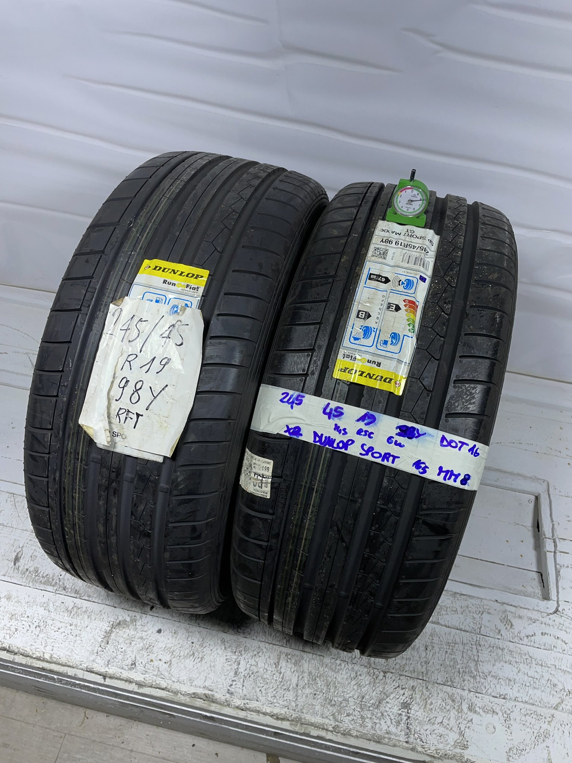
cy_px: 382
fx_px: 573
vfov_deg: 67.3
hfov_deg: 53.1
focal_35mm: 26
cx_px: 286
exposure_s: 1/225
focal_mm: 4.2
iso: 32
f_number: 1.6
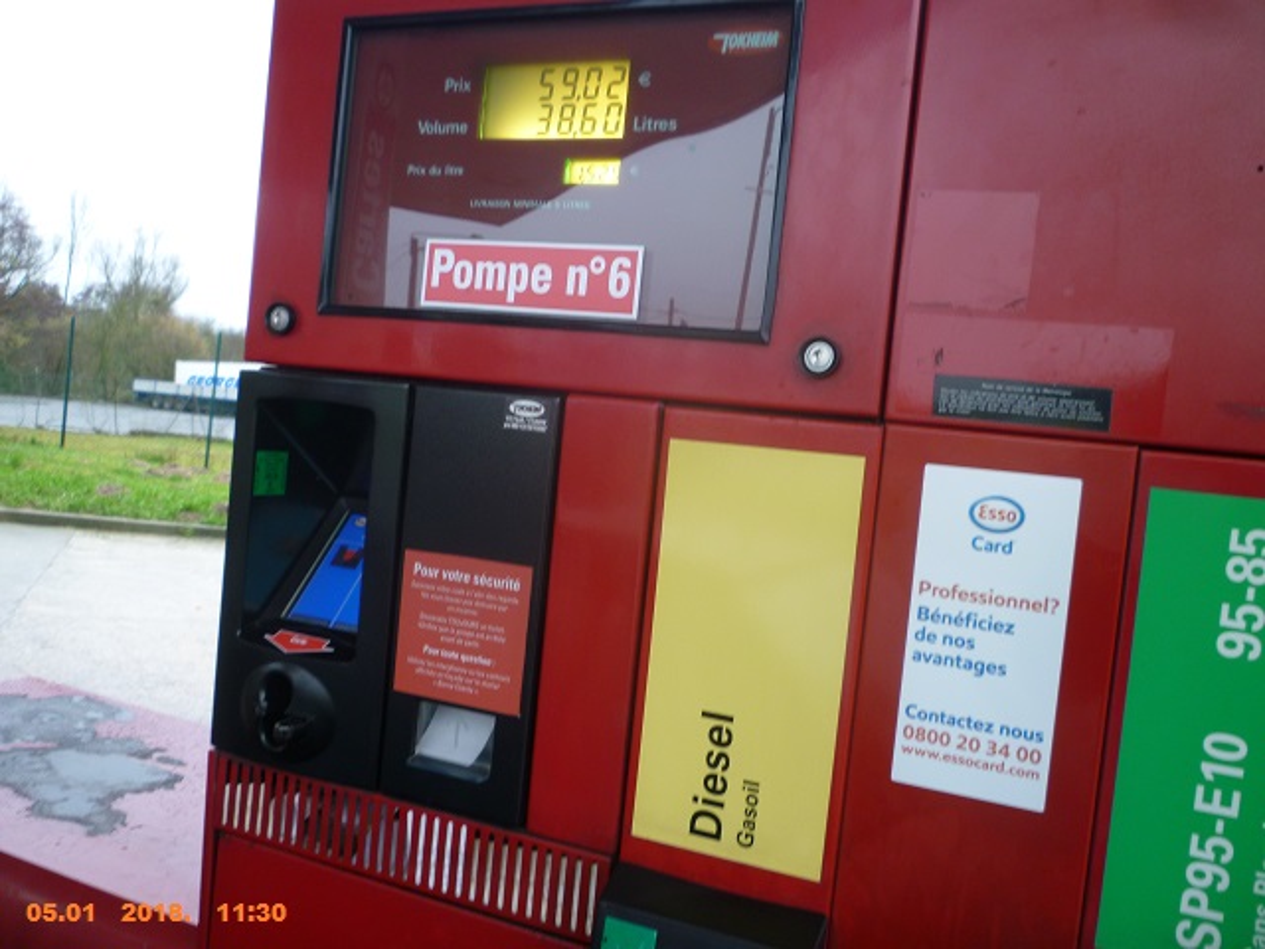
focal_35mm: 29
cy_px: 474
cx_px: 632
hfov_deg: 61.7
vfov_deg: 48.2
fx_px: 1060
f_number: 3.3
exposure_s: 1/30
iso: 100
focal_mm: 5.2
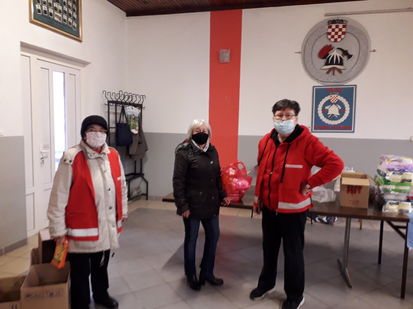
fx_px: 322
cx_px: 206
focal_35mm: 27
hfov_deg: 65.3
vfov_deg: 51.4
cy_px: 154
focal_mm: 3.6
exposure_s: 1/25
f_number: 1.9
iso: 160
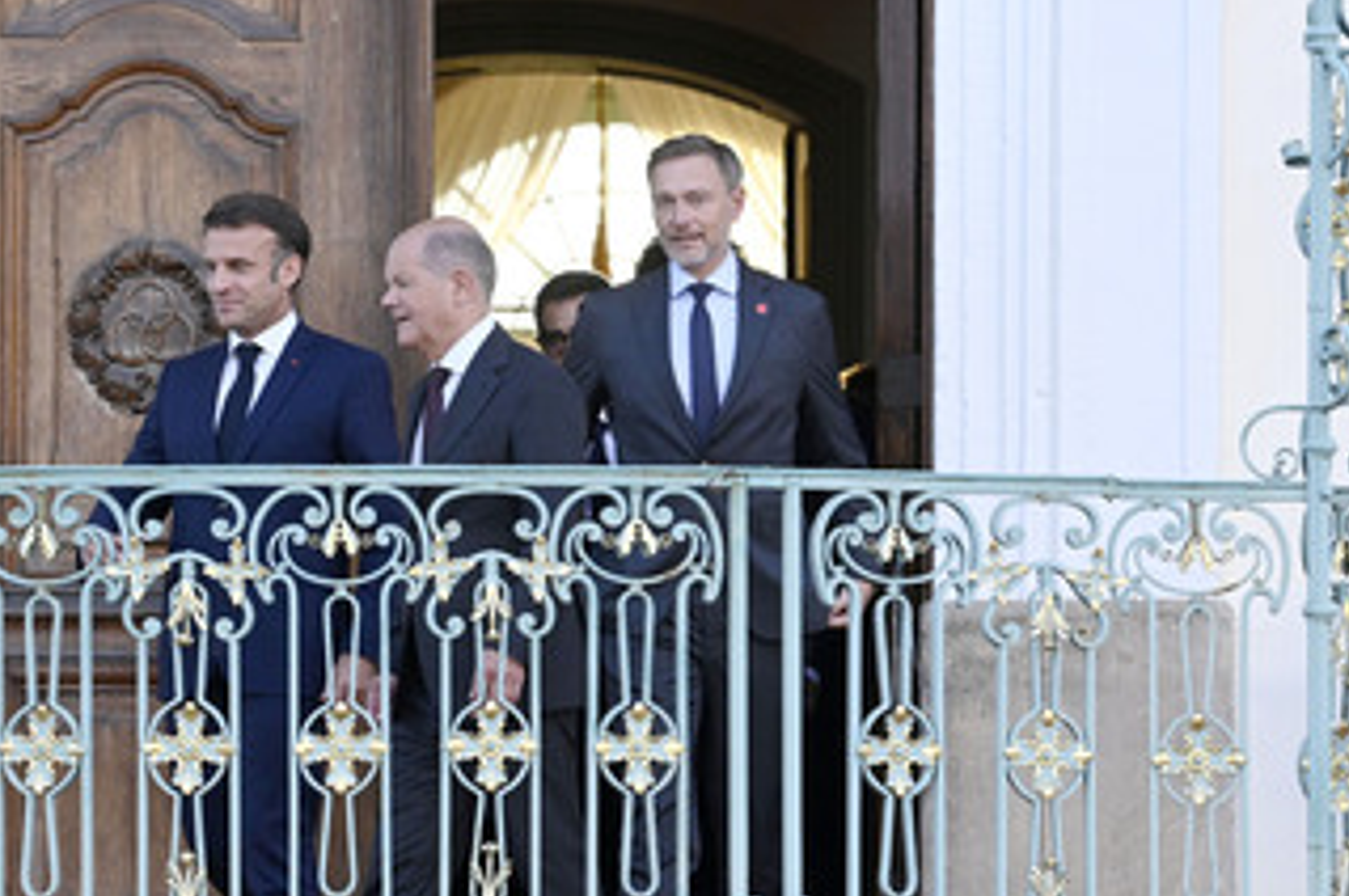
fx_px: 10594
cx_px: 467
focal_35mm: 283
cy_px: 554
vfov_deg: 4.8
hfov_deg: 7.3
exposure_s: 1/800
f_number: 7.1
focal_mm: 200
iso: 3200
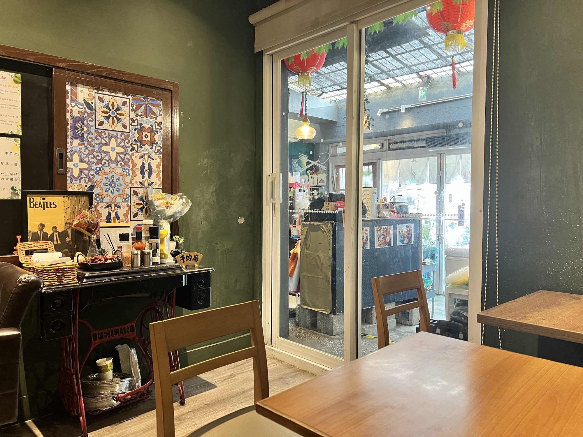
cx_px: 292
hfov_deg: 67.3
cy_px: 218
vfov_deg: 53.1
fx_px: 438
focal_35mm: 26
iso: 200
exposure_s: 1/60
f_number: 1.5
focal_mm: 5.7
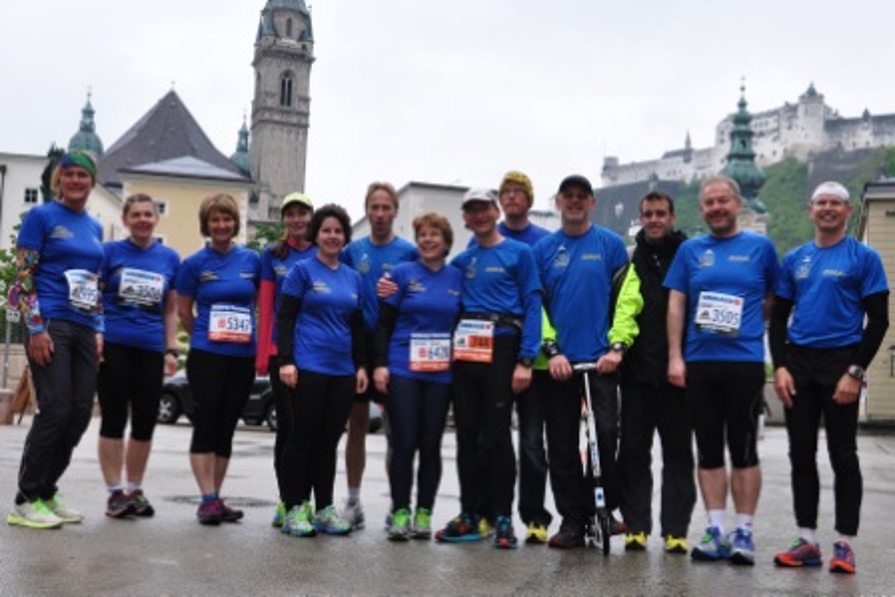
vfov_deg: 34.2
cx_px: 448
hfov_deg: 49.5
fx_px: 970
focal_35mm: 39
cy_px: 298
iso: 400
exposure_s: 1/100
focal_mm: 26
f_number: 8
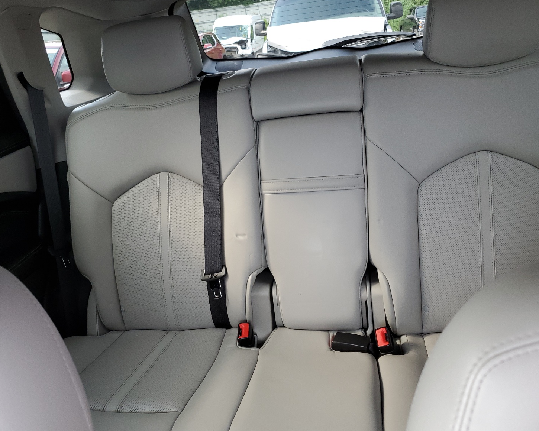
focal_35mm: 28
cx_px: 265
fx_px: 447
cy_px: 215
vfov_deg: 51.5
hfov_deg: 62.2
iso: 83
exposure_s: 1/120
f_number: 1.5
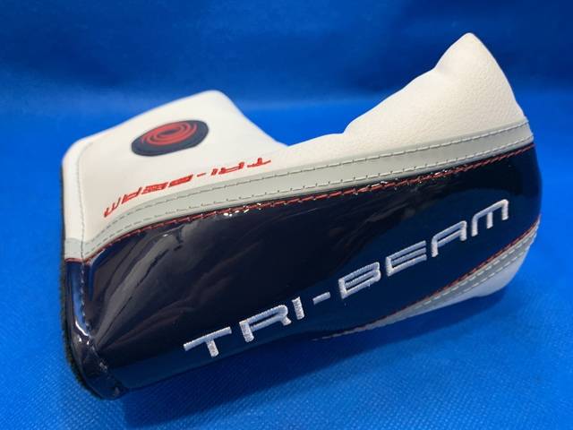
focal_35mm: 26
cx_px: 286
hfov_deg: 67.3
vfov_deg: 53.1
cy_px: 215
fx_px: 430
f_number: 1.8
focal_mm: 4.25
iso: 80
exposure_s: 1/60
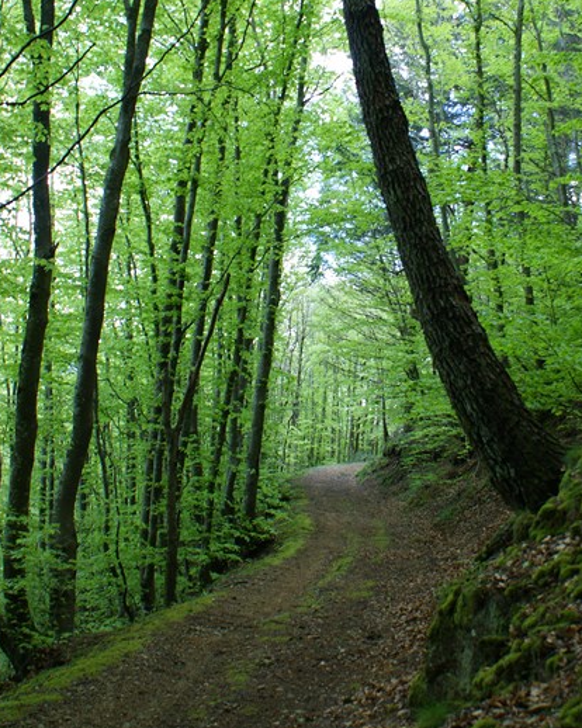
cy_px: 302
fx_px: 948
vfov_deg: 41.9
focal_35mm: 44
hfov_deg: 33.9
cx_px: 380
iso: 100
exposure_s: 1/30
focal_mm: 18
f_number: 4.5
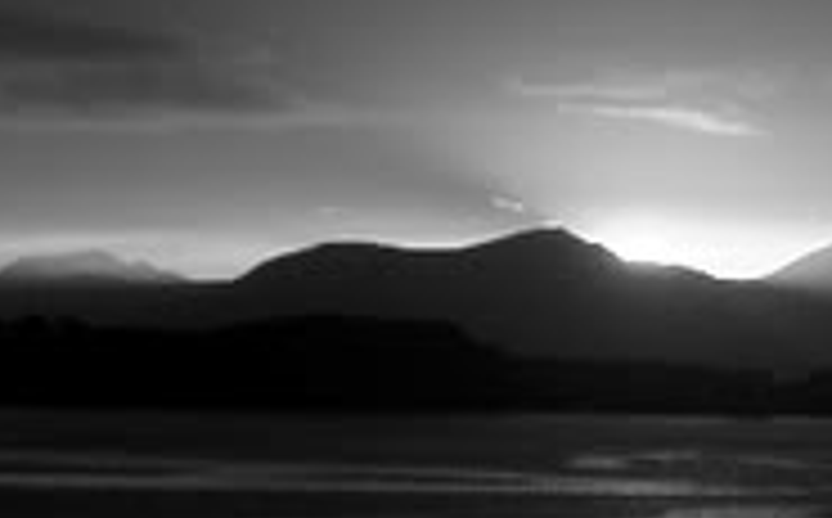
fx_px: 3849
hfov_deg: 11.1
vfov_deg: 7.7
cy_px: 261
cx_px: 1709
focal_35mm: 170
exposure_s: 1/320
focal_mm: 7.6
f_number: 2.6
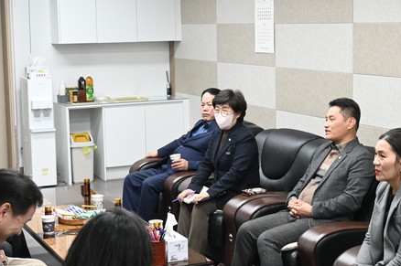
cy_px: 134
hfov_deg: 27.6
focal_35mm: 73
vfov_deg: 18.6
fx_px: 812
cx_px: 249
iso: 6400
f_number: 4.5
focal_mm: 41
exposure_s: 1/500
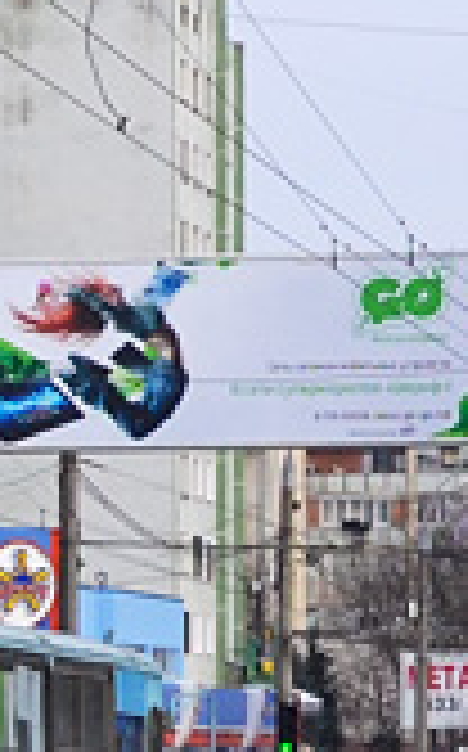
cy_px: 329
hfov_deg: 4.8
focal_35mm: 264
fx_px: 5401
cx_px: -864
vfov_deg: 8.0
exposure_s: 1/500
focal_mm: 24
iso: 200
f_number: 6.3
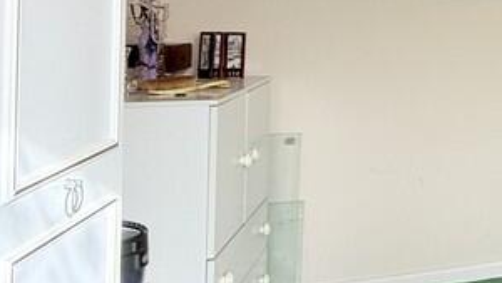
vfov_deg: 22.4
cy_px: 20
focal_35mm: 52
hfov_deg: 24.1
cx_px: 852
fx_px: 692
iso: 50
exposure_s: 1/156
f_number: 2.2
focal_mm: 2.22
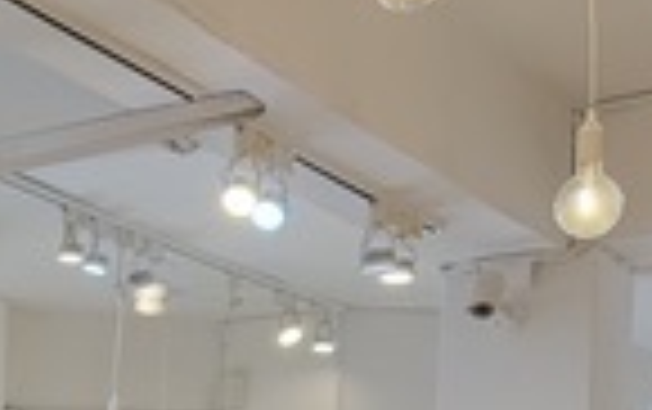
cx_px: -333
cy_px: 879
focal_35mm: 126
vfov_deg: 9.6
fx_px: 2242
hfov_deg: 15.3
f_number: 1.78
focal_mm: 6.76
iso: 160
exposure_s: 1/234
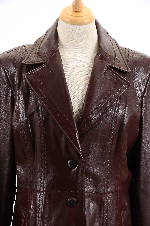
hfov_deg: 8.7
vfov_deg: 13.1
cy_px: 113
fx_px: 989
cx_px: 75
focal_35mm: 158
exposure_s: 1/80
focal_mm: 105
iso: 160
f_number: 8
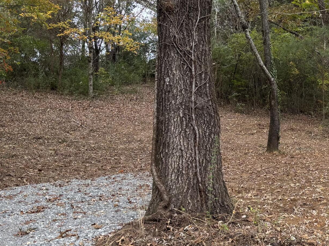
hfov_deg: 29.3
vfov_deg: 22.9
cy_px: 96
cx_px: 282
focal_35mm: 64
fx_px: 608
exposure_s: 1/132
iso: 32
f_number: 1.6
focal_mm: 5.96
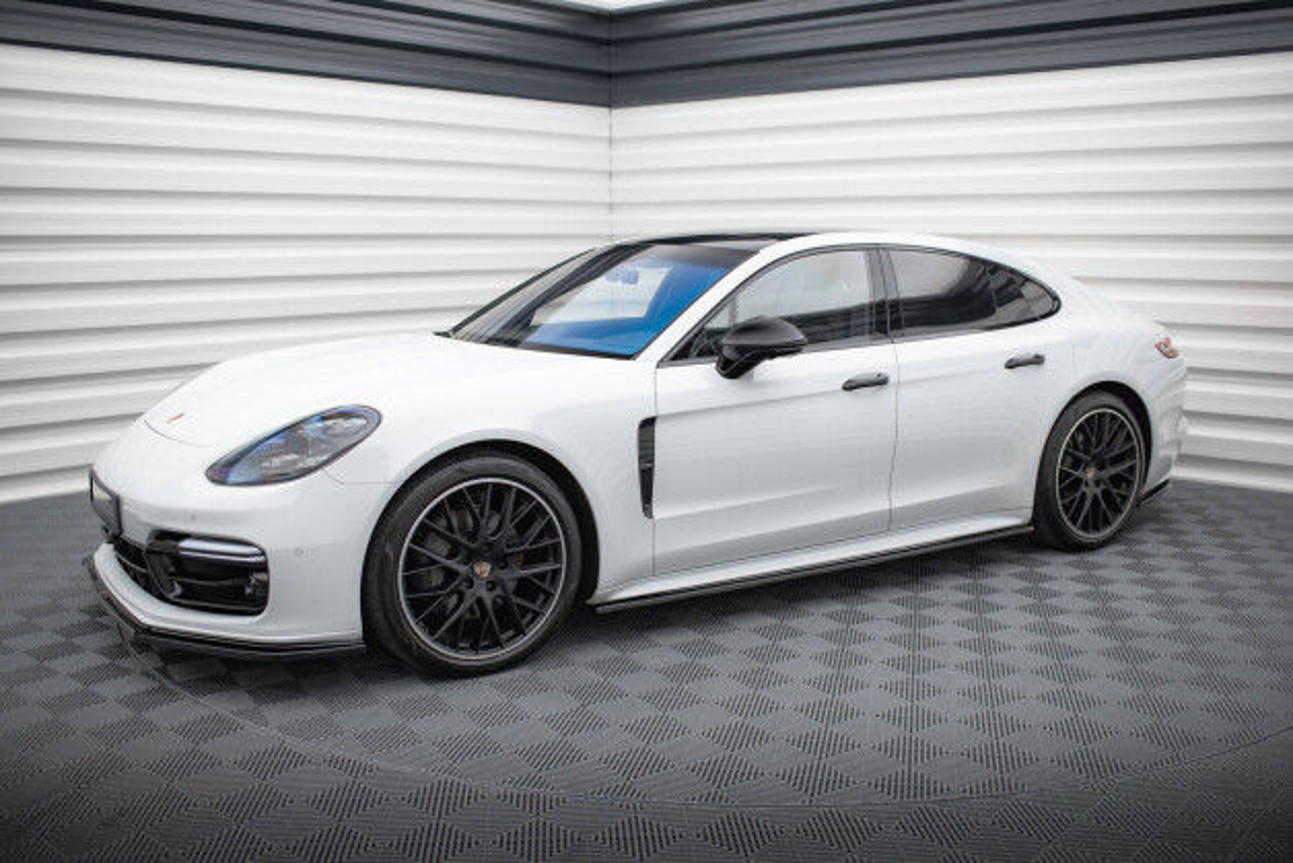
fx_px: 1257
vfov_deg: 37.9
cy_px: 432
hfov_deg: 54.4
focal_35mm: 35
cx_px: 646
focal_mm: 35
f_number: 2.5
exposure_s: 1/200
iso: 500
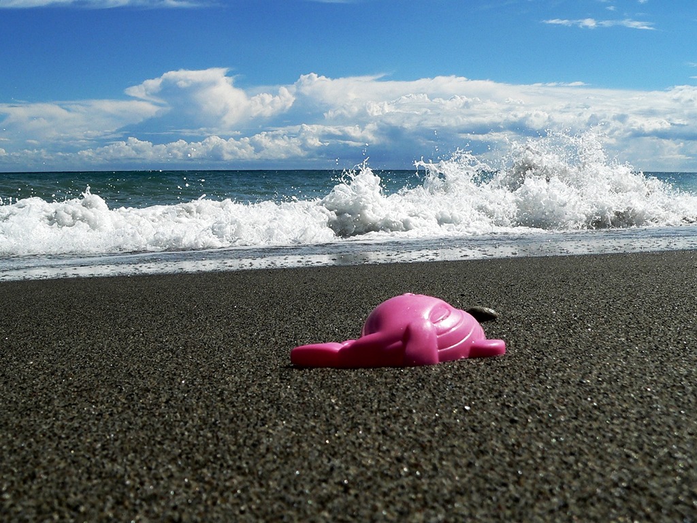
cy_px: 262
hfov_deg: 51.4
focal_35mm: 36
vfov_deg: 39.7
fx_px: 725
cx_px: 348
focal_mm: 6
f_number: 5.6
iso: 80
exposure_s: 1/800
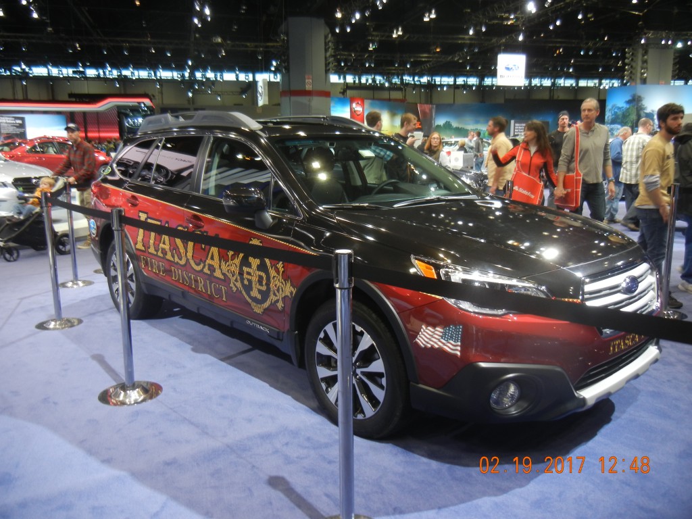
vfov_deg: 46.8
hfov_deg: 60.0
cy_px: 260
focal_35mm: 30
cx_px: 346
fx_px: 600
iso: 160
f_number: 3.5
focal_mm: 5.4
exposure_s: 1/35.4
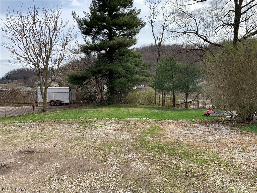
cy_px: 96
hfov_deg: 67.3
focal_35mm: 26
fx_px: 193
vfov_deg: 53.1
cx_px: 128
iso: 25
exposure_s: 1/1748
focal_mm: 4.25
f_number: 1.8
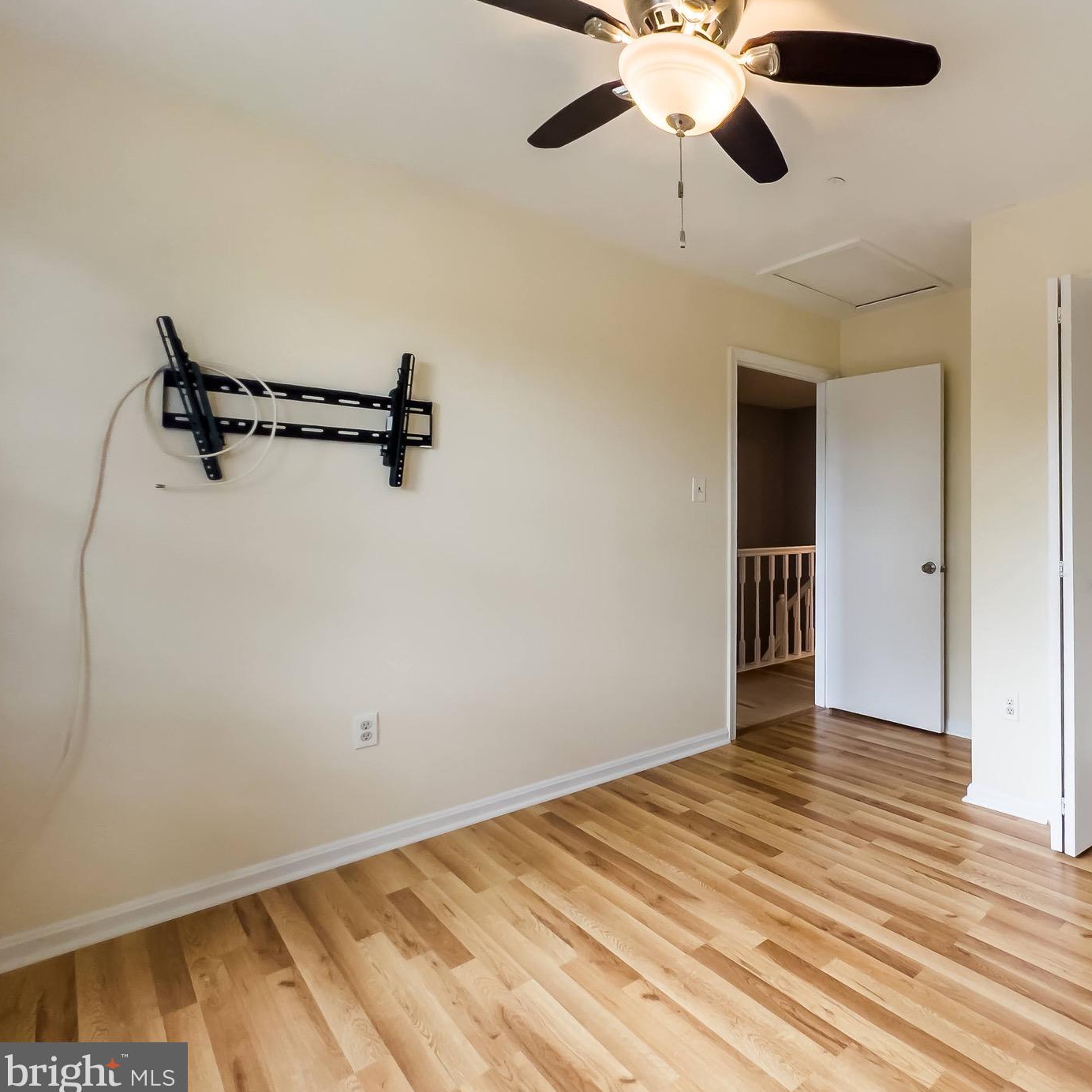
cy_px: 501
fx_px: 607
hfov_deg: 78.6
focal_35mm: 17
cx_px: 798
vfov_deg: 83.8
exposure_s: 1/120
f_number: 1.8
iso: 200
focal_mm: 1.57
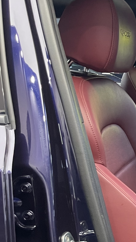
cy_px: 155
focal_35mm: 69
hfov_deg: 14.3
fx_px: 443
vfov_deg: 30.4
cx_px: 278
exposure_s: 1/33
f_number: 1.6
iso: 500
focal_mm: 5.1
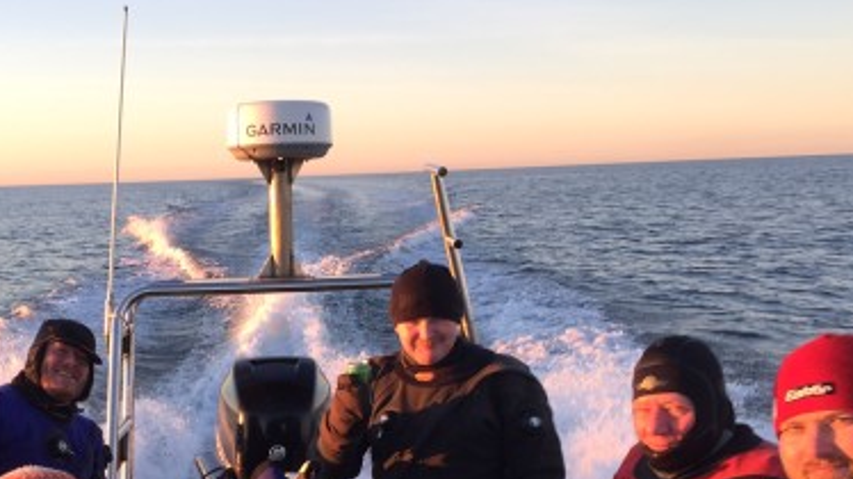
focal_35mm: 49
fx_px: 1108
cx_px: 253
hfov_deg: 41.3
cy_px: 480
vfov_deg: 23.4
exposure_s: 1/165
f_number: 2.2
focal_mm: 4.15
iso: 32
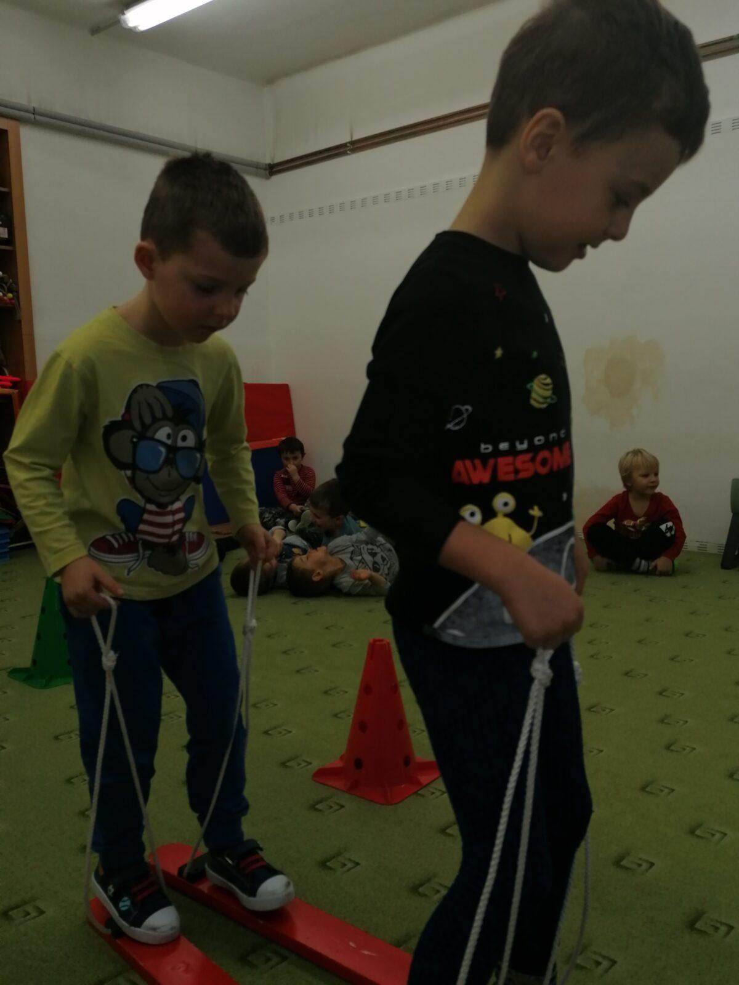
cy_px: 492
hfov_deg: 44.2
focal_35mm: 32
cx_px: 370
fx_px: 911
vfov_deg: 56.8
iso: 50
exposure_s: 1/103
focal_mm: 4.75
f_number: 1.8
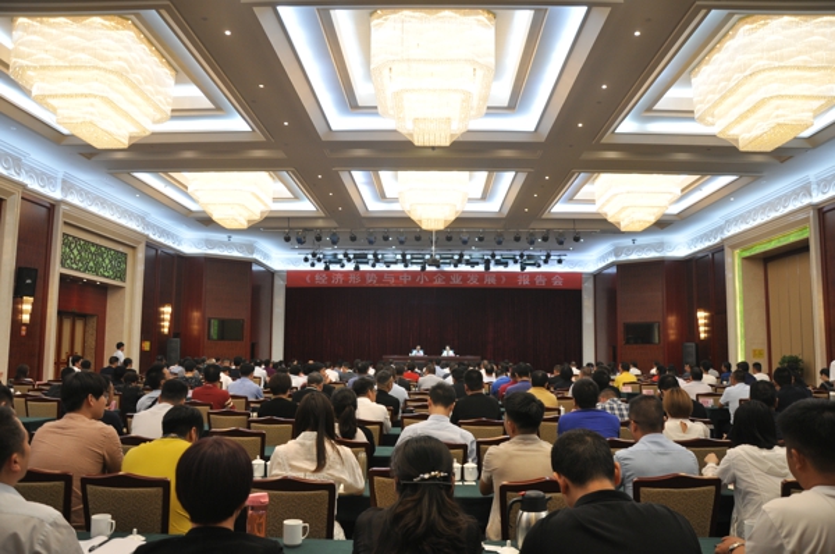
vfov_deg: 47.8
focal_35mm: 27
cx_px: 418
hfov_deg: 67.5
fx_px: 625
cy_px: 277
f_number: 4
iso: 400
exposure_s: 1/60
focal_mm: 18
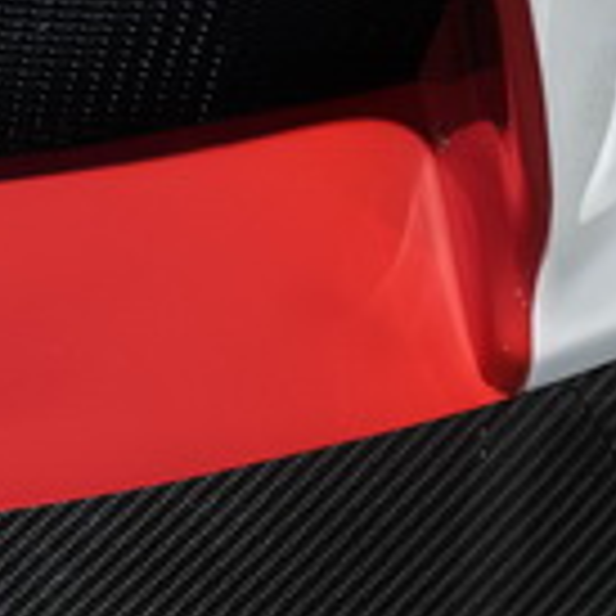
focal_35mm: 195
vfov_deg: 8.9
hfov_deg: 8.7
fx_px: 3926
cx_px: -344
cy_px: 103
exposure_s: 2
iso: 100
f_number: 9
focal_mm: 35
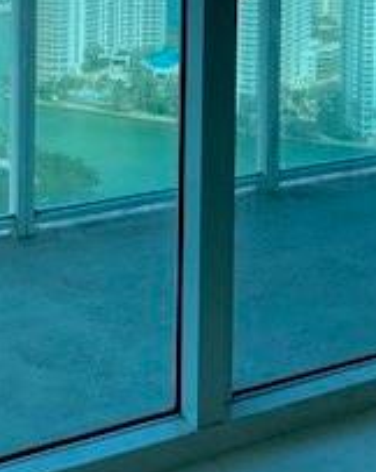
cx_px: 253
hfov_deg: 19.1
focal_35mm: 80
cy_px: -86
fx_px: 1114
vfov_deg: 22.2
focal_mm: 4.25
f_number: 1.8
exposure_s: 1/1316
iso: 32
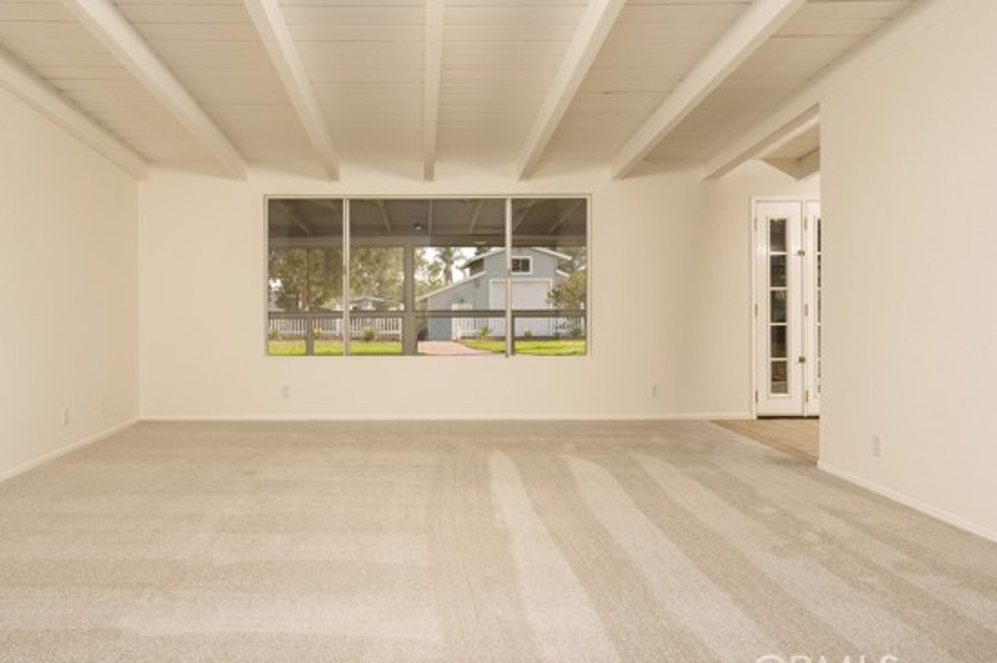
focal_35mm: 21
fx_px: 584
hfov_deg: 80.6
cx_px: 438
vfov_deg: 59.1
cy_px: 311
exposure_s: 1/125
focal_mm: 18.1
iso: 400
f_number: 11
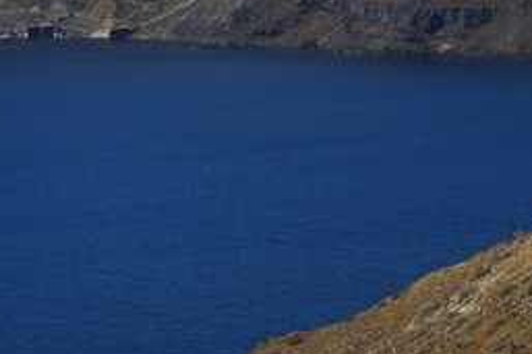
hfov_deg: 8.0
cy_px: 306
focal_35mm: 224
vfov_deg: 6.1
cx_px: 1524
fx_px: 3308
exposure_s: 1/250
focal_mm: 36
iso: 100
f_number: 13
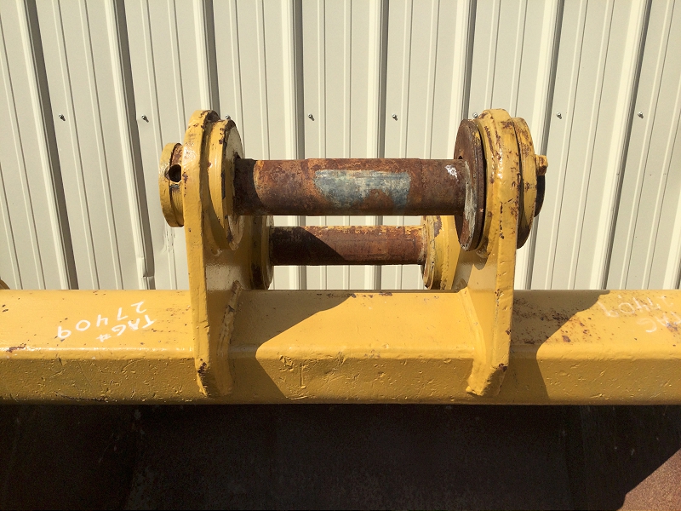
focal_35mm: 31
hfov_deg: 58.4
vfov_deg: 45.4
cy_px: 256
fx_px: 610
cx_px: 340
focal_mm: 3.3
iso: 25
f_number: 2.4
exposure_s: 1/1698
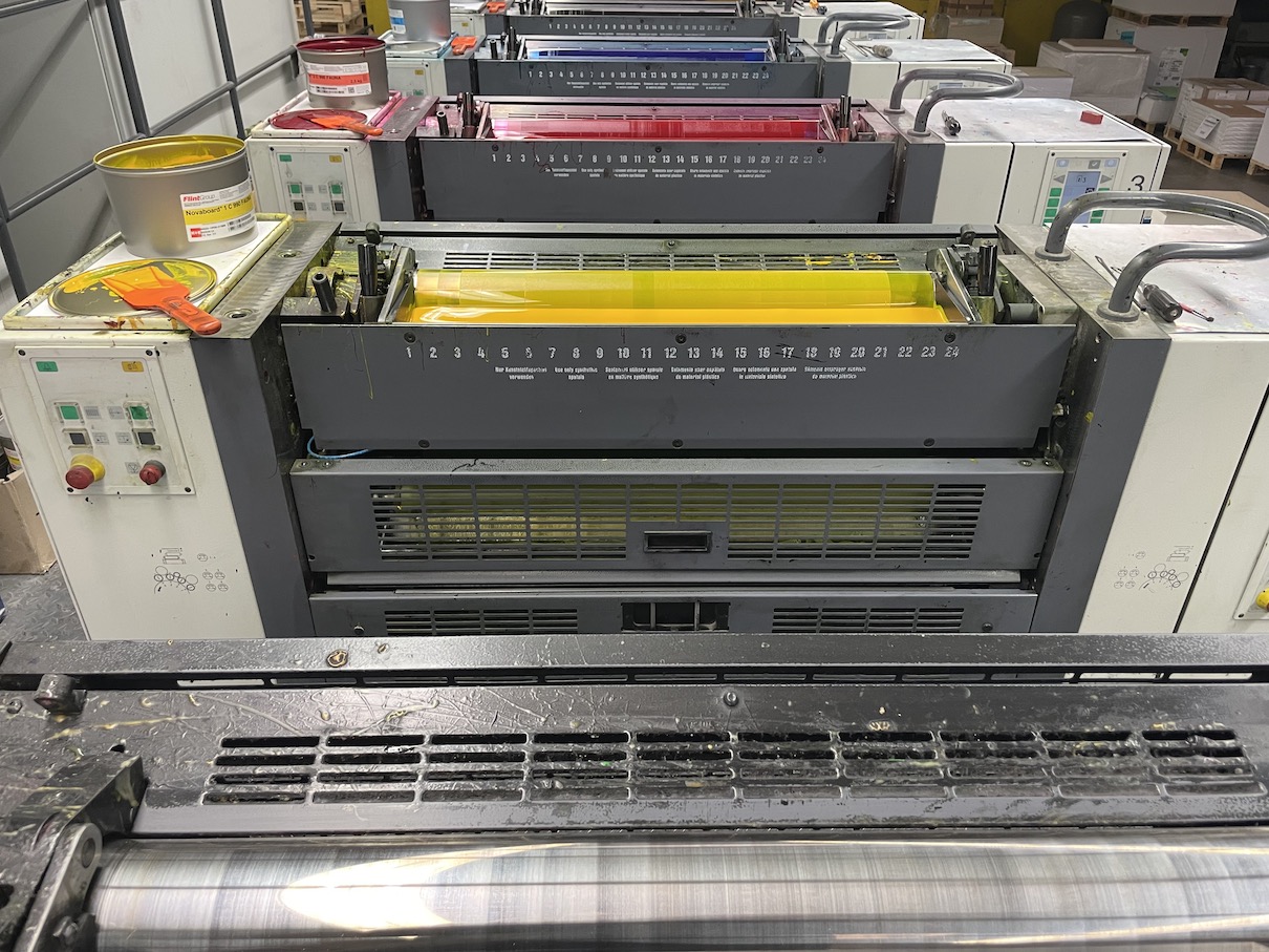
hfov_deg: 67.3
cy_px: 476
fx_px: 953
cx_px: 634
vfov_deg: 53.0
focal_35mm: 26
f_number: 1.6
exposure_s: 1/50
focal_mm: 4.2
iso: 125
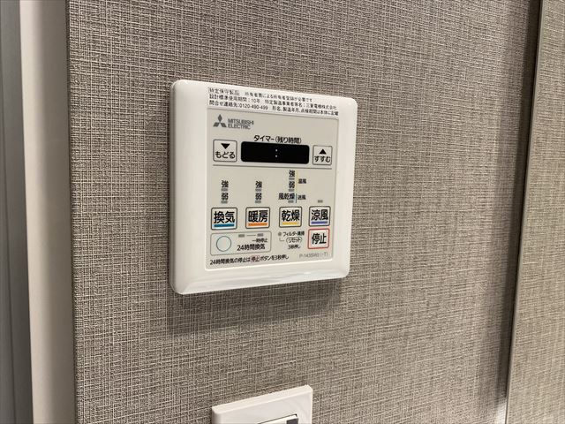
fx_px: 424
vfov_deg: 53.1
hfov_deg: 67.3
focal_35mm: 26
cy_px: 212
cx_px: 282
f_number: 1.8
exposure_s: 1/100
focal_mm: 4.25
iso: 100
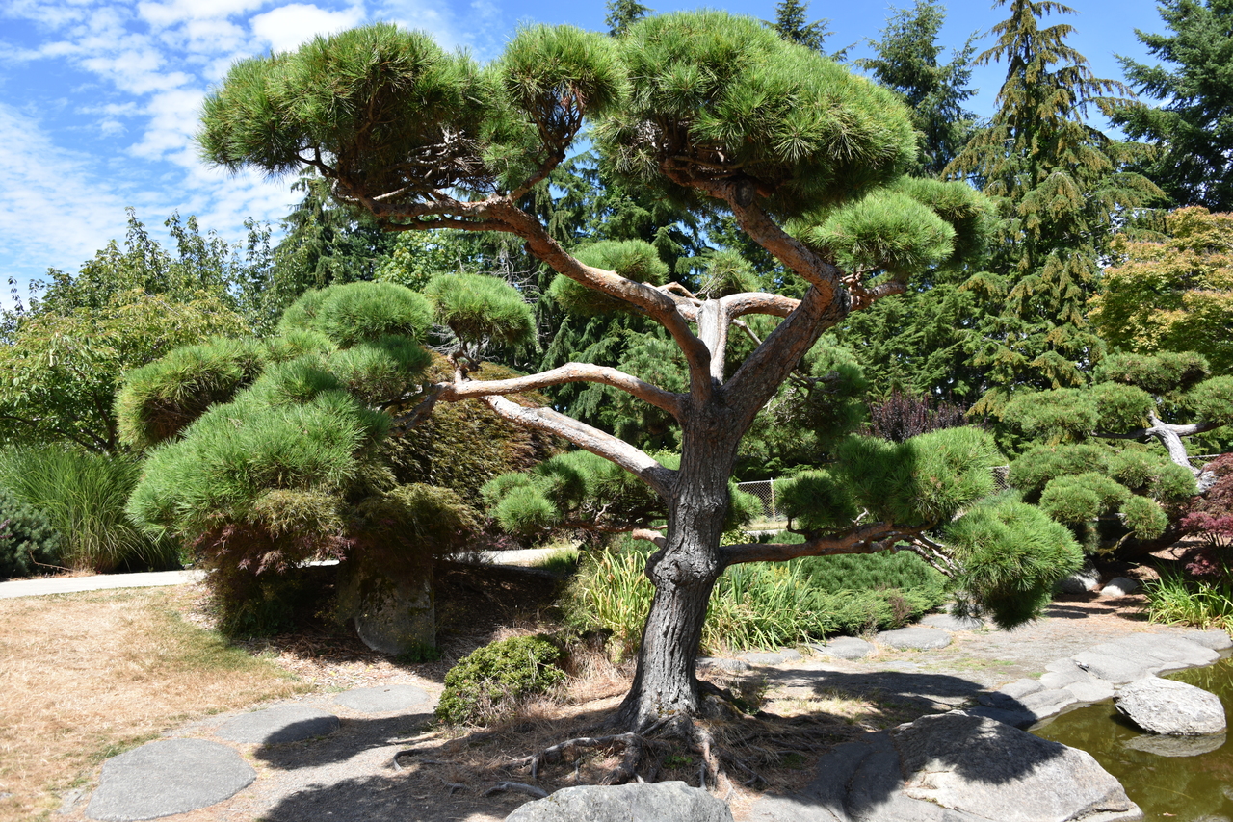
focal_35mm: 28
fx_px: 959
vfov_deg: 46.4
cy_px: 411
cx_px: 616
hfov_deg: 65.5
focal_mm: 28
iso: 100
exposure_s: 1/200
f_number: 7.1
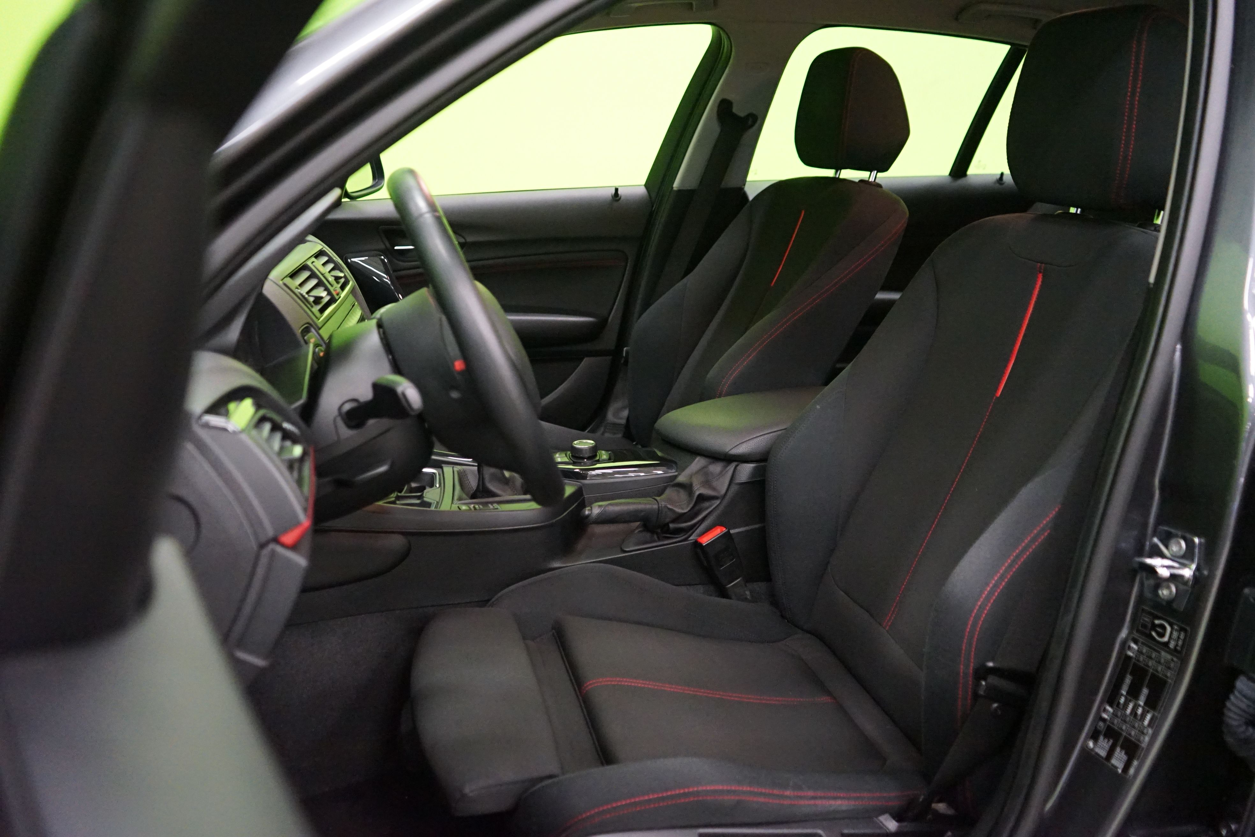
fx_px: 976
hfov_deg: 65.5
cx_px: 628
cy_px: 418
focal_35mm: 28
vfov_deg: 46.4
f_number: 3.5
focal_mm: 28
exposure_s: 1/40
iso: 6400
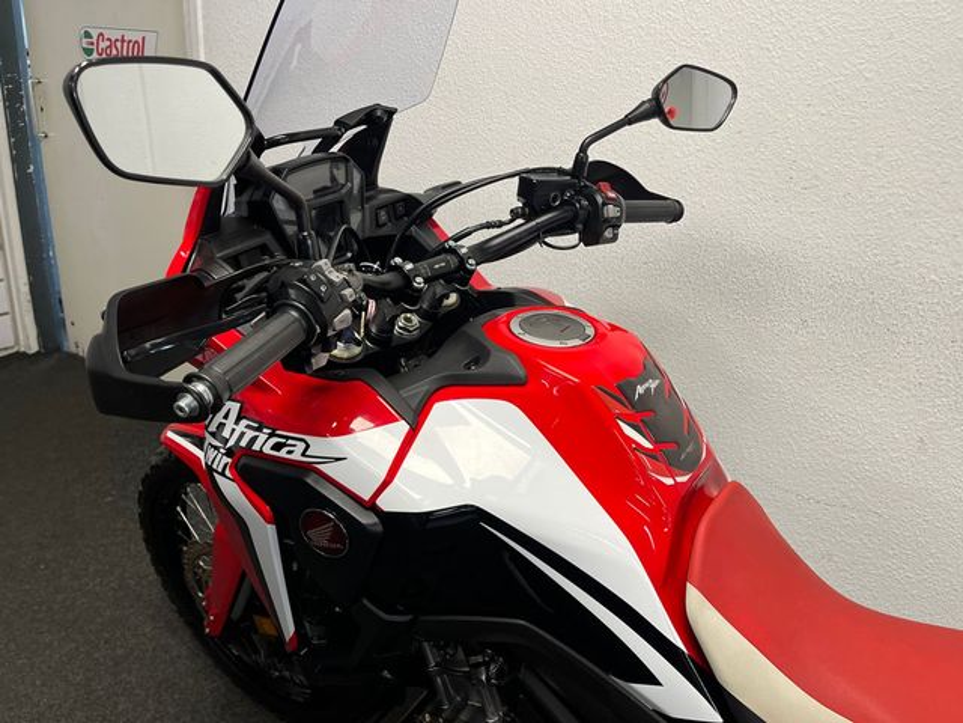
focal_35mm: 26
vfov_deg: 53.1
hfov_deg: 67.3
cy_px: 362
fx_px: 723
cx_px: 482
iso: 125
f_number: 1.6
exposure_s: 1/100
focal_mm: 5.1
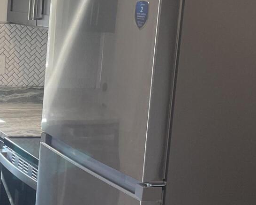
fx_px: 705
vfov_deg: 16.5
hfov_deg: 19.8
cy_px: 91
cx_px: -19
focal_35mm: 93
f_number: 1.6
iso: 125
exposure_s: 1/120
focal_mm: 4.2
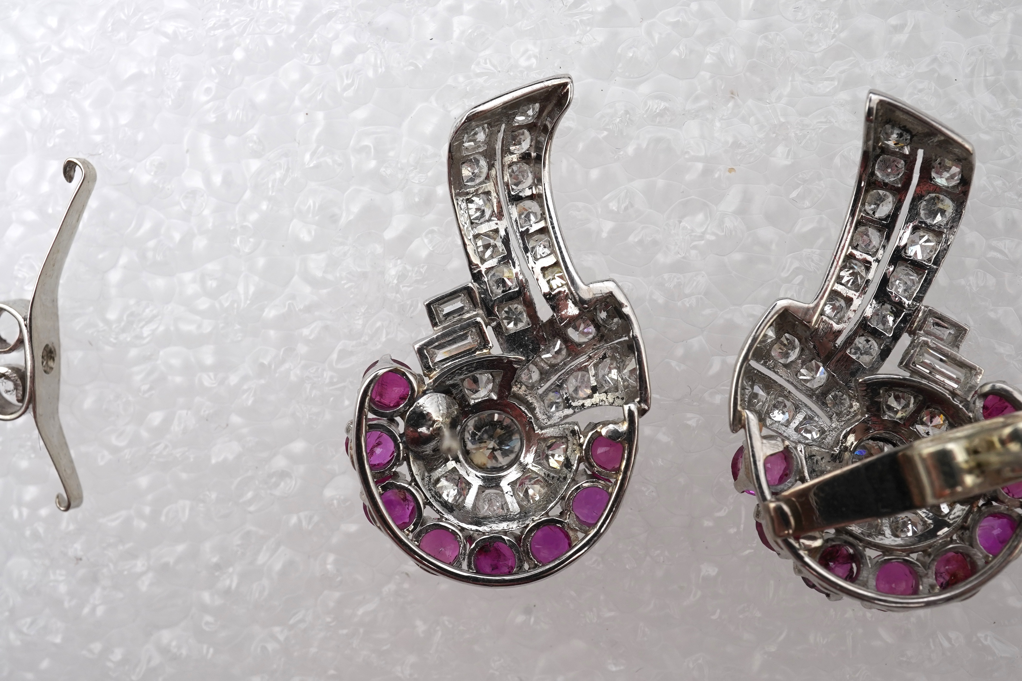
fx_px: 1277
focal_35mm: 45
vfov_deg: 29.9
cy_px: 340
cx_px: 511
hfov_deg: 43.6
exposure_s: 1/125
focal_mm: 30
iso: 500
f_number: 22
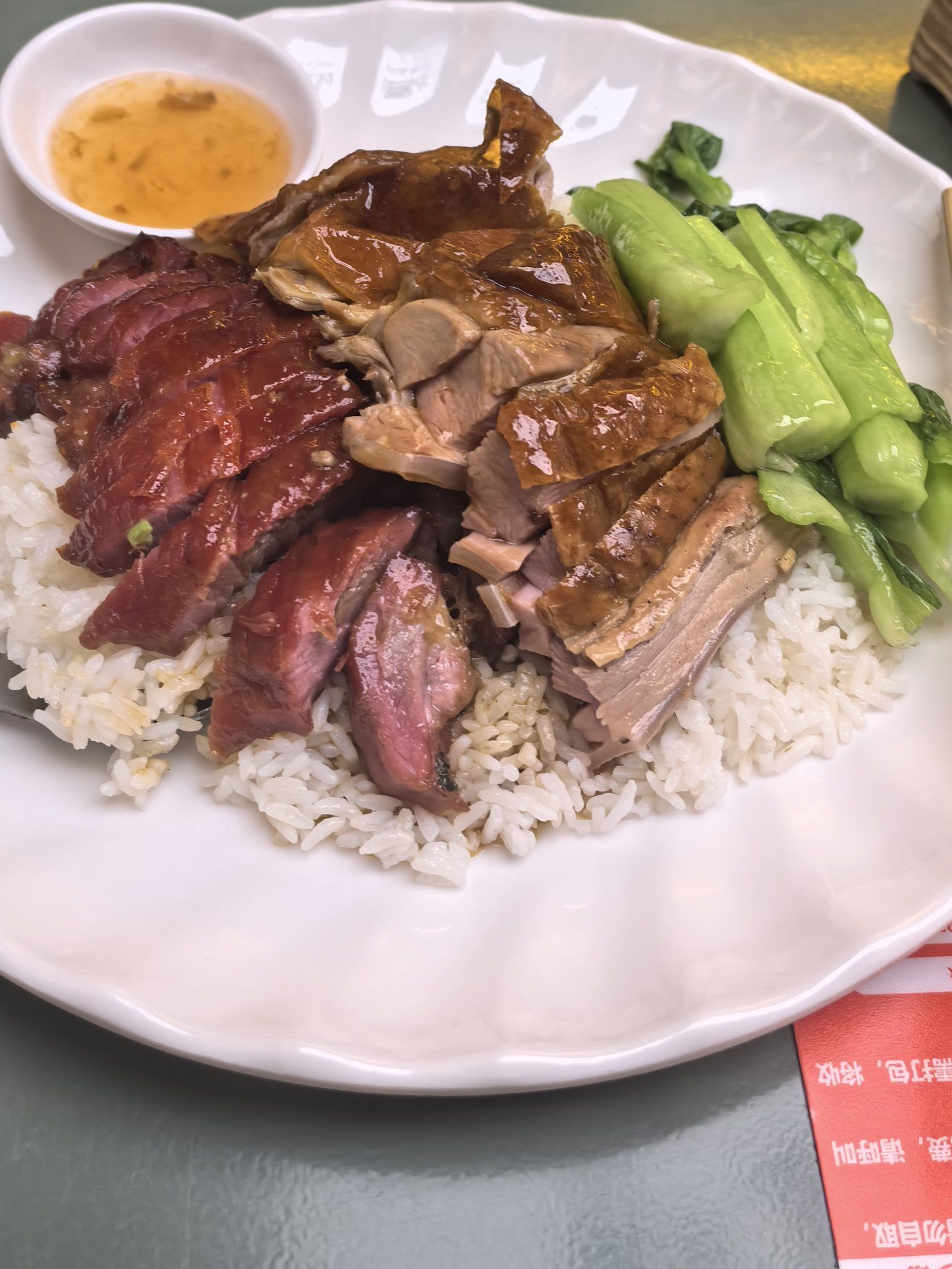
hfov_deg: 37.7
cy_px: 480
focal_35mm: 38
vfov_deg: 48.5
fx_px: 1393
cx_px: 423
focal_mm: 5.75
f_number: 2
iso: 160
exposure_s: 1/100
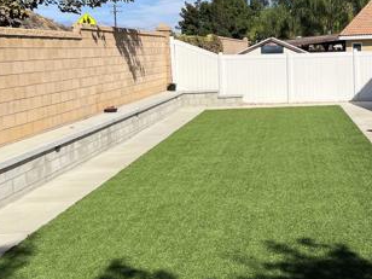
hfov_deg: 33.2
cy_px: 85
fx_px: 580
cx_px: 353
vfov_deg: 26.8
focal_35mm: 54
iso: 50
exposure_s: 1/5076
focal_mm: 5.7
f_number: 1.5
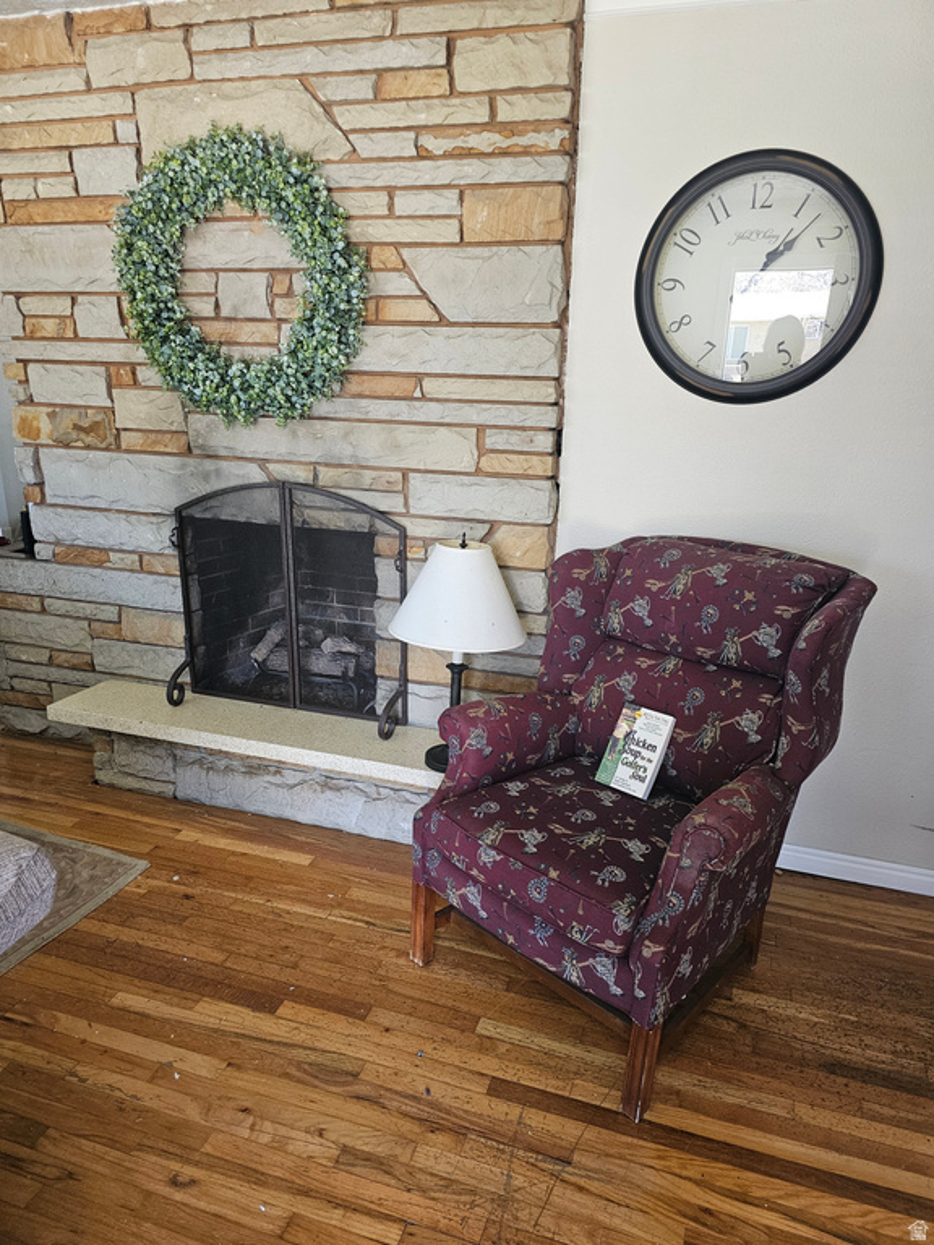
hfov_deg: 58.9
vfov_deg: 73.9
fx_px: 827
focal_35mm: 23
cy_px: 622
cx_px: 467
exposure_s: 1/120
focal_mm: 6.3
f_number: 1.7
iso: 320
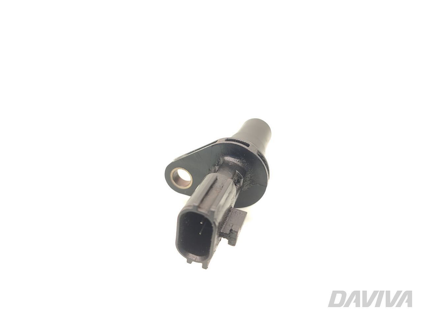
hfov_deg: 71.6
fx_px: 293
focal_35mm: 24
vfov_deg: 56.8
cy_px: 158
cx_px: 211
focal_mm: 5.89
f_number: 1.89
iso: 250
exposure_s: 1/100
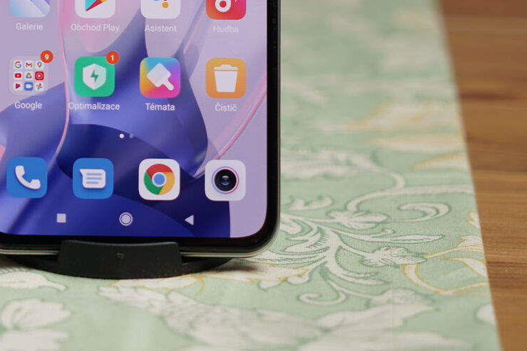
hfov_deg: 13.1
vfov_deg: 8.8
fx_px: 2268
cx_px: 52
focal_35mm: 155
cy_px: -52
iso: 100
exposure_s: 1/50
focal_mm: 60
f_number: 4
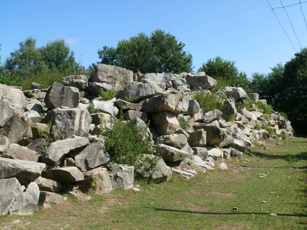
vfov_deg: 40.7
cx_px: 154
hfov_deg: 52.6
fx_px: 310
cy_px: 115
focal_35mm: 35
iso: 100
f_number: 5.6
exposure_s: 1/320
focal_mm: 7.4
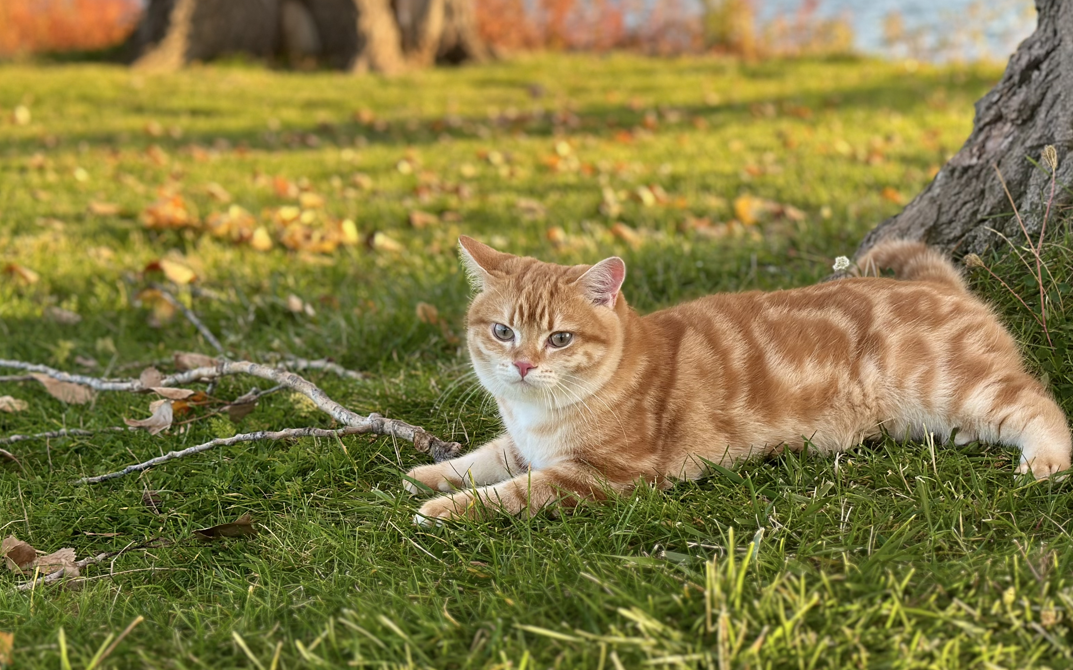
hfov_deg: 30.9
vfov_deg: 19.7
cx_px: 675
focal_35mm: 66
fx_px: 1930
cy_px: 268
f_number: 1.78
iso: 80
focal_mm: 6.86
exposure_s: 1/446
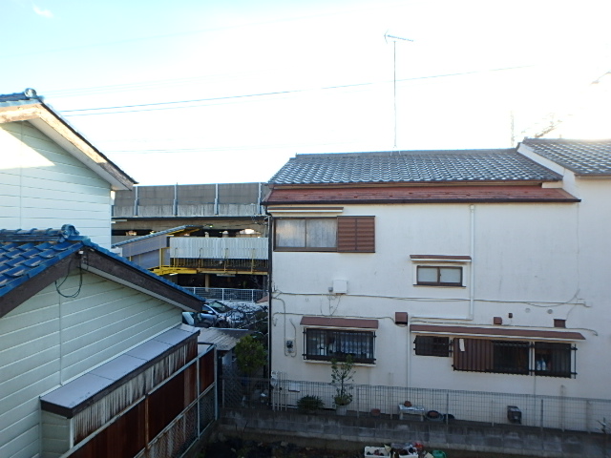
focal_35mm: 21
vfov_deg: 63.4
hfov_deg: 79.0
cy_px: 229
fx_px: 371
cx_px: 306
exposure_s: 1/160
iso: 125
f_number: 3.5
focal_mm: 3.7
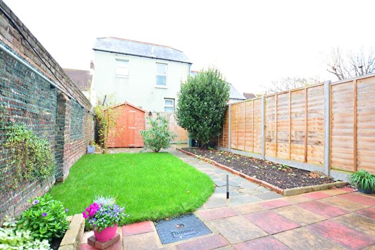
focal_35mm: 18
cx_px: 180
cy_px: 124
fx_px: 183
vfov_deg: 68.8
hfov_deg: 91.5
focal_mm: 11
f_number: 3.5
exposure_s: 1/20
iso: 125
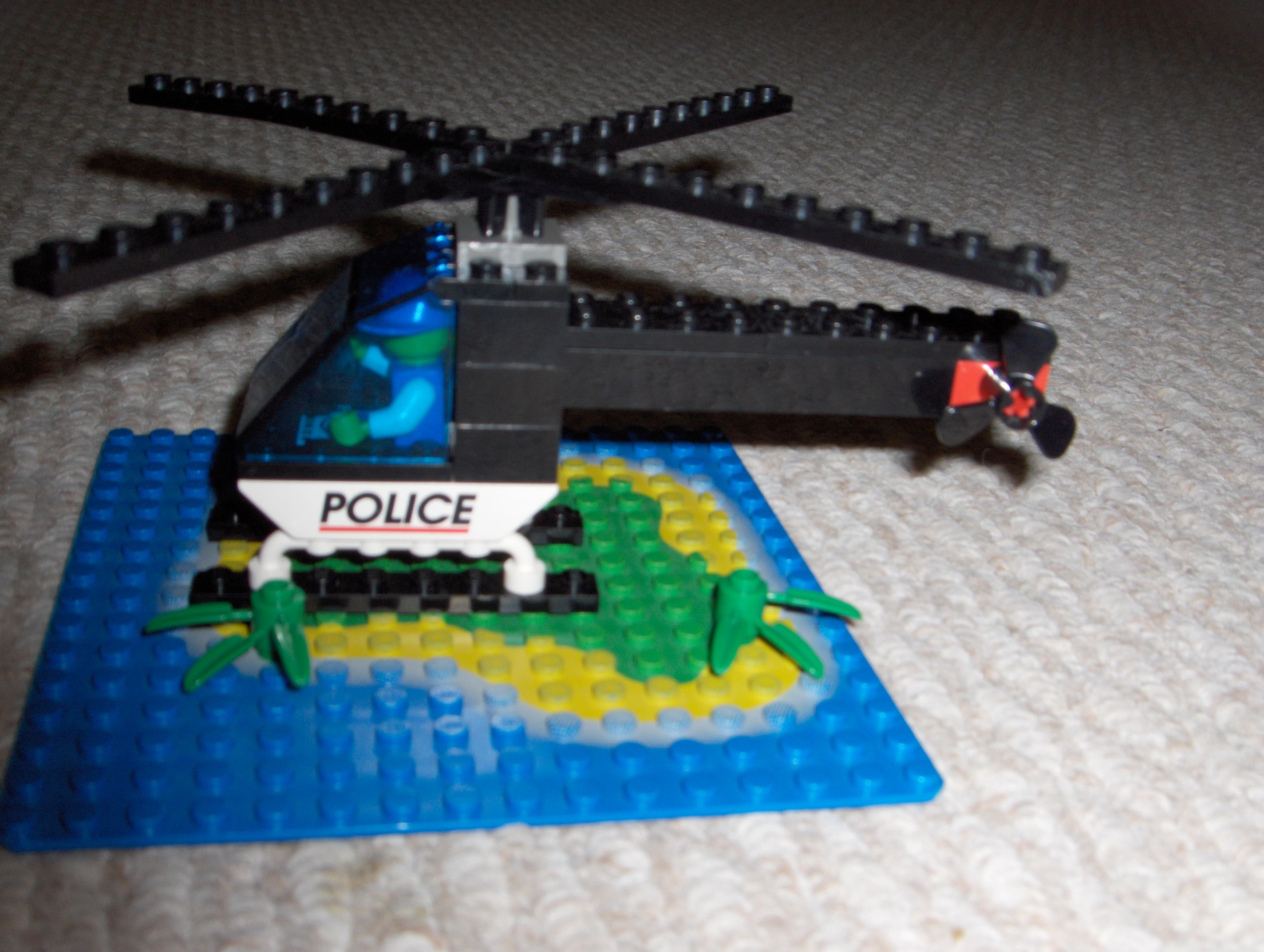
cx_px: 632
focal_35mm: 39
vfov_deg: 36.9
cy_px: 476
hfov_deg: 47.8
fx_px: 1426
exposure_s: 1/60
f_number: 4.8
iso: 100
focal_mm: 8
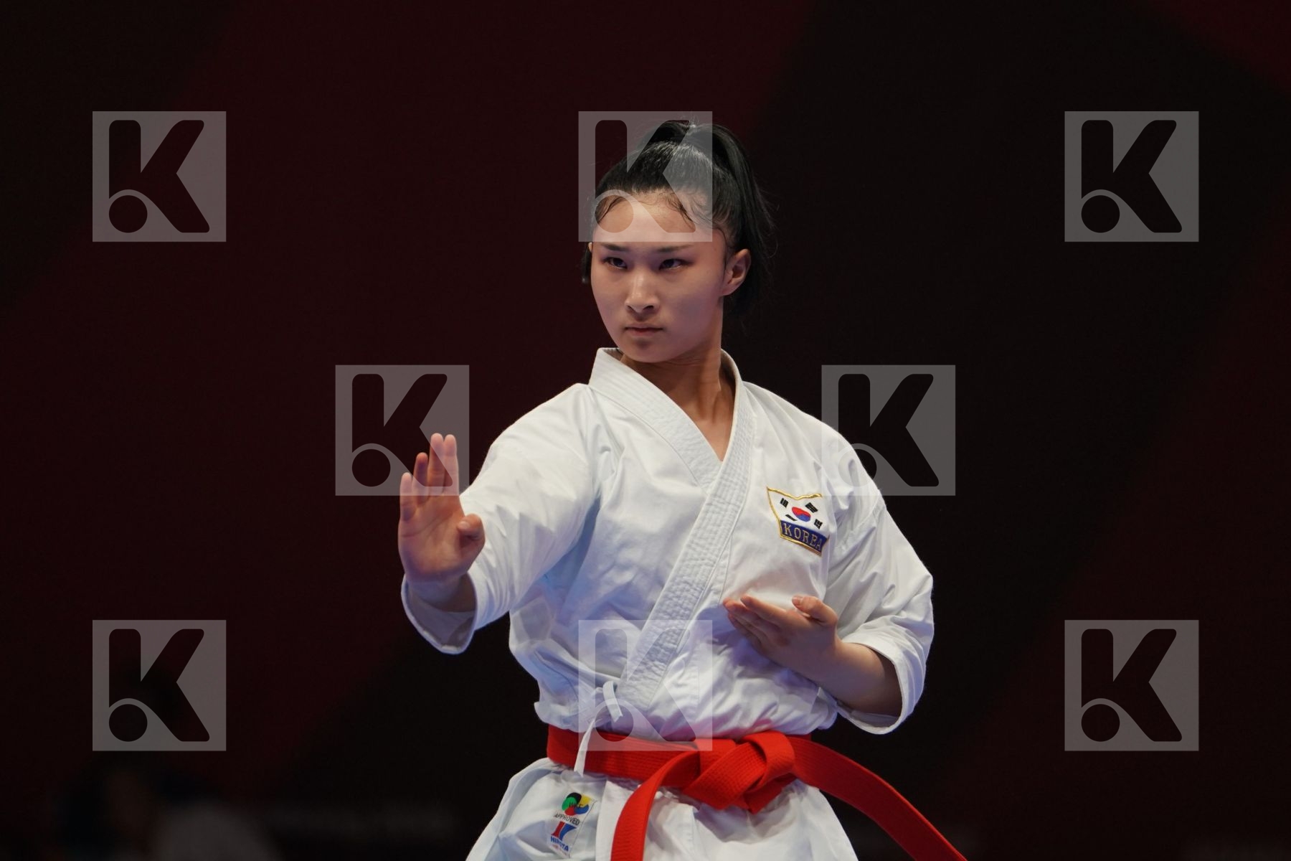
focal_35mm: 420
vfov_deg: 3.3
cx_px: 646
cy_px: 430
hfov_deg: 4.9
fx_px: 15060
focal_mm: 280
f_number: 4
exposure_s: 1/500
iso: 1250
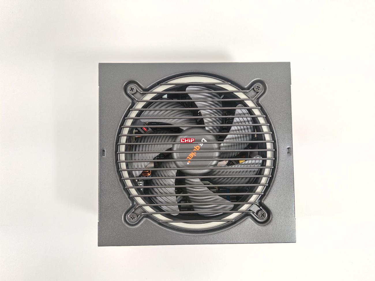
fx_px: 260
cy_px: 140
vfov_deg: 56.8
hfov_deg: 71.6
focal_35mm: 24
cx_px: 188
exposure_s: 1/17
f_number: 1.85
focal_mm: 6.78
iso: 385
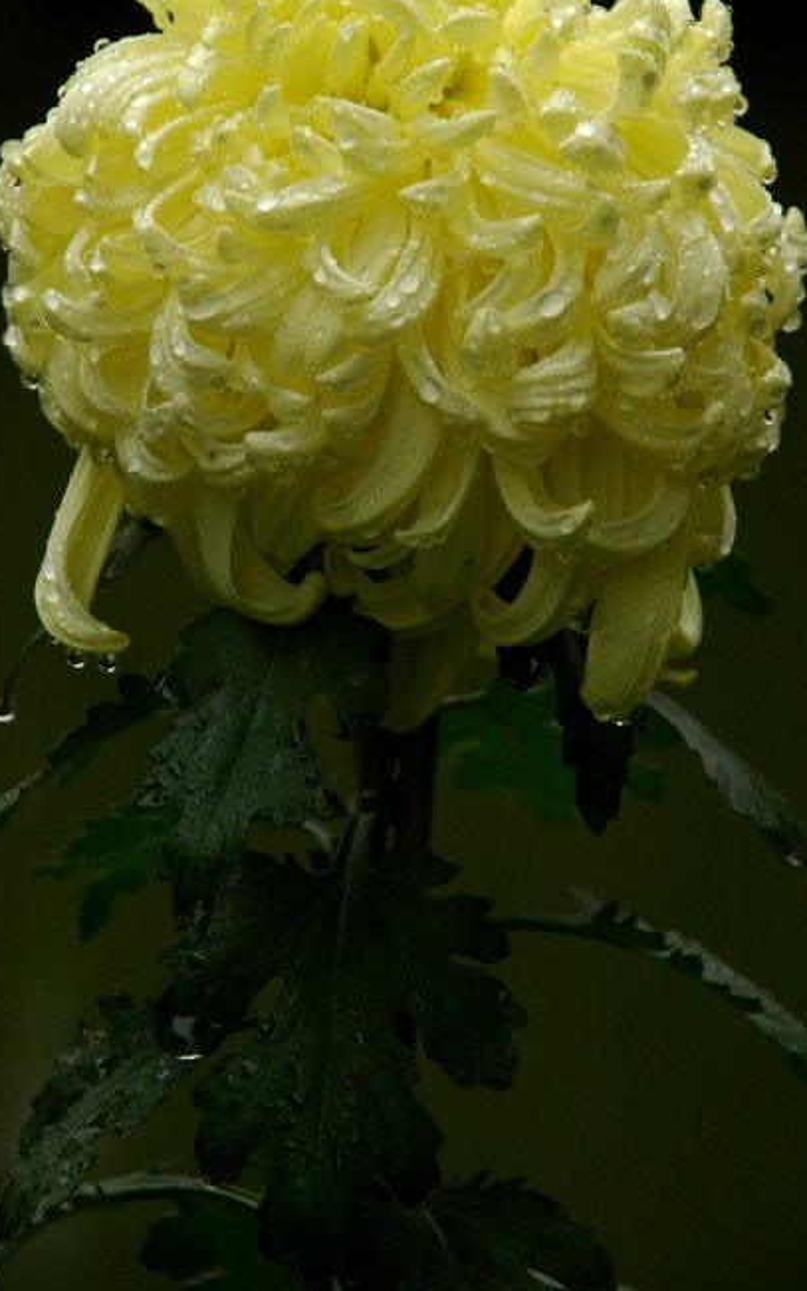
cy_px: 535
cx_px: 404
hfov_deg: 5.6
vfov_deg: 8.9
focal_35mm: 235
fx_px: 8255
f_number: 5.6
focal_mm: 125
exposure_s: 1/200
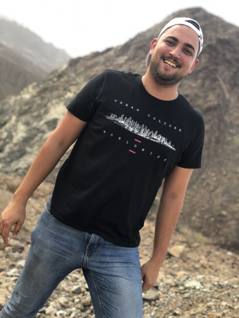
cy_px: 159
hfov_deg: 28.0
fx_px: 479
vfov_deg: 36.8
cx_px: 120
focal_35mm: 52
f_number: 2.4
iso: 16
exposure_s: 1/120
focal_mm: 6
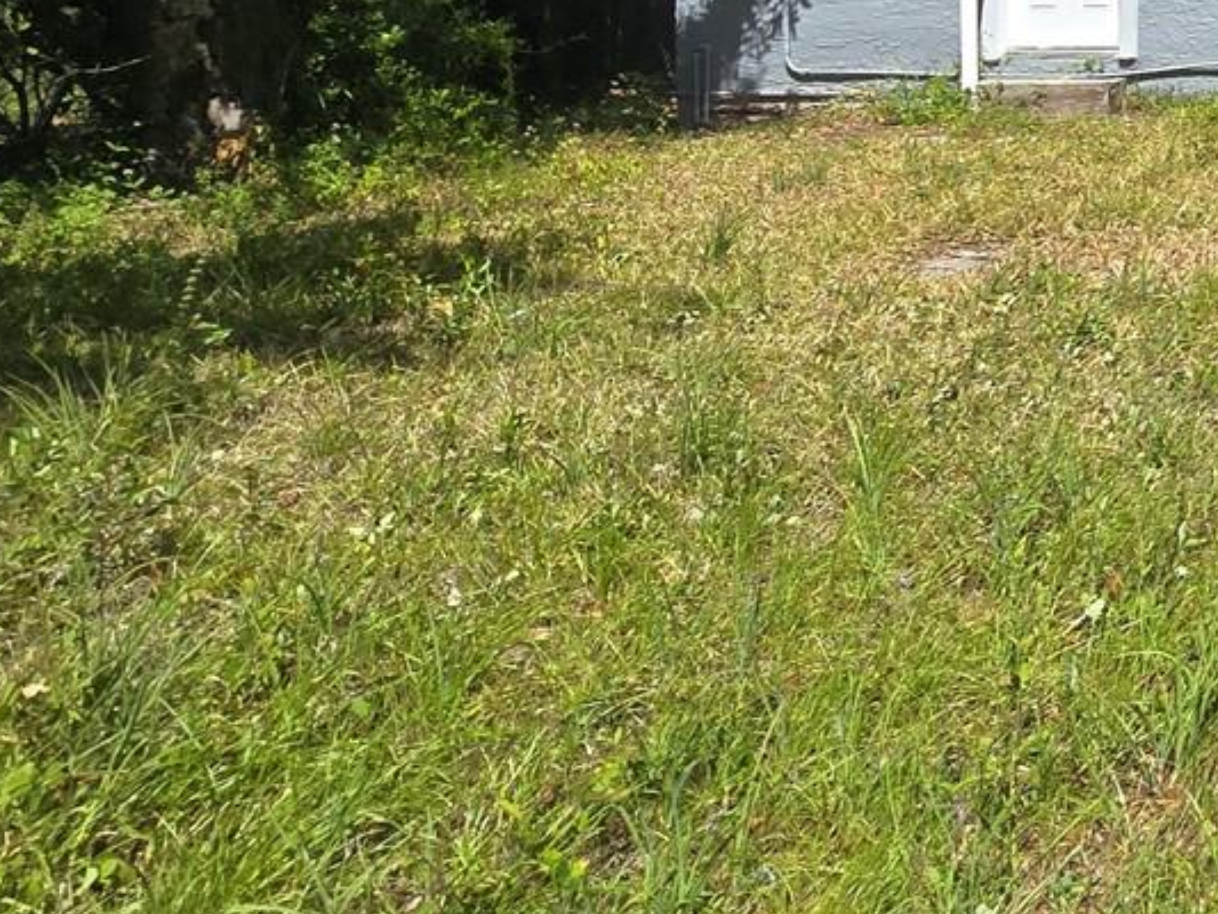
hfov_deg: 32.0
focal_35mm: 39
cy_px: -75
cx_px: 1686
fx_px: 1373
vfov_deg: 32.6
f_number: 2.2
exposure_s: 1/1756
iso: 50
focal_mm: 2.2
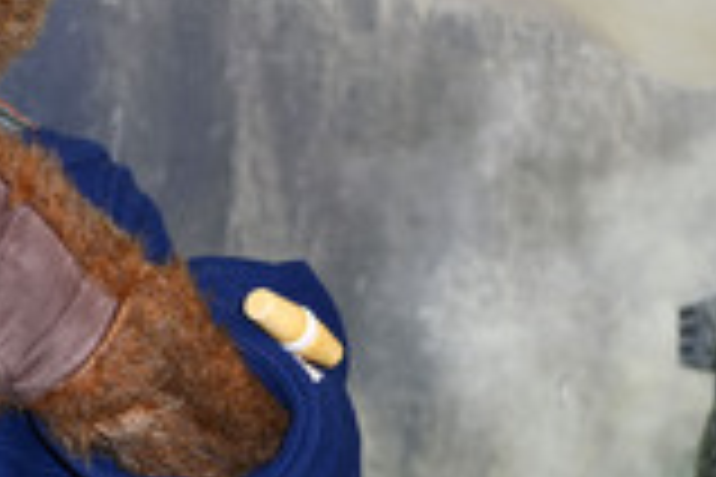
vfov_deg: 5.7
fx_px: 4793
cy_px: 76
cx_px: -236
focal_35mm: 241
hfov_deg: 8.4
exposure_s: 1/200
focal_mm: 85
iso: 640
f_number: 5.6
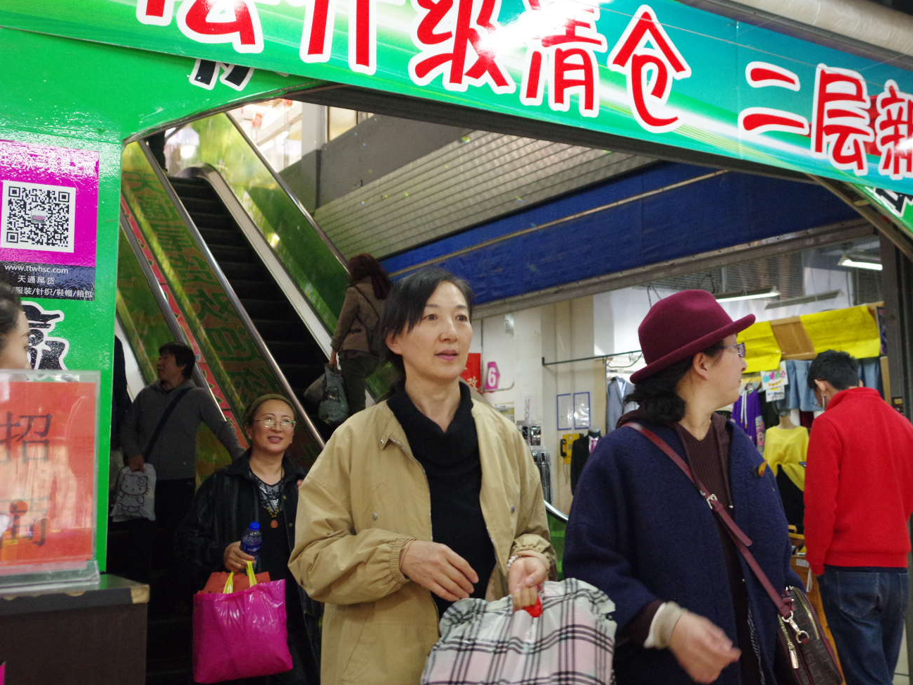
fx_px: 1055
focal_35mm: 40
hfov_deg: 46.2
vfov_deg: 35.9
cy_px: 285
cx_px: 596
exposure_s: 1/100
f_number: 4.5
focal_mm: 35
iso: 6400
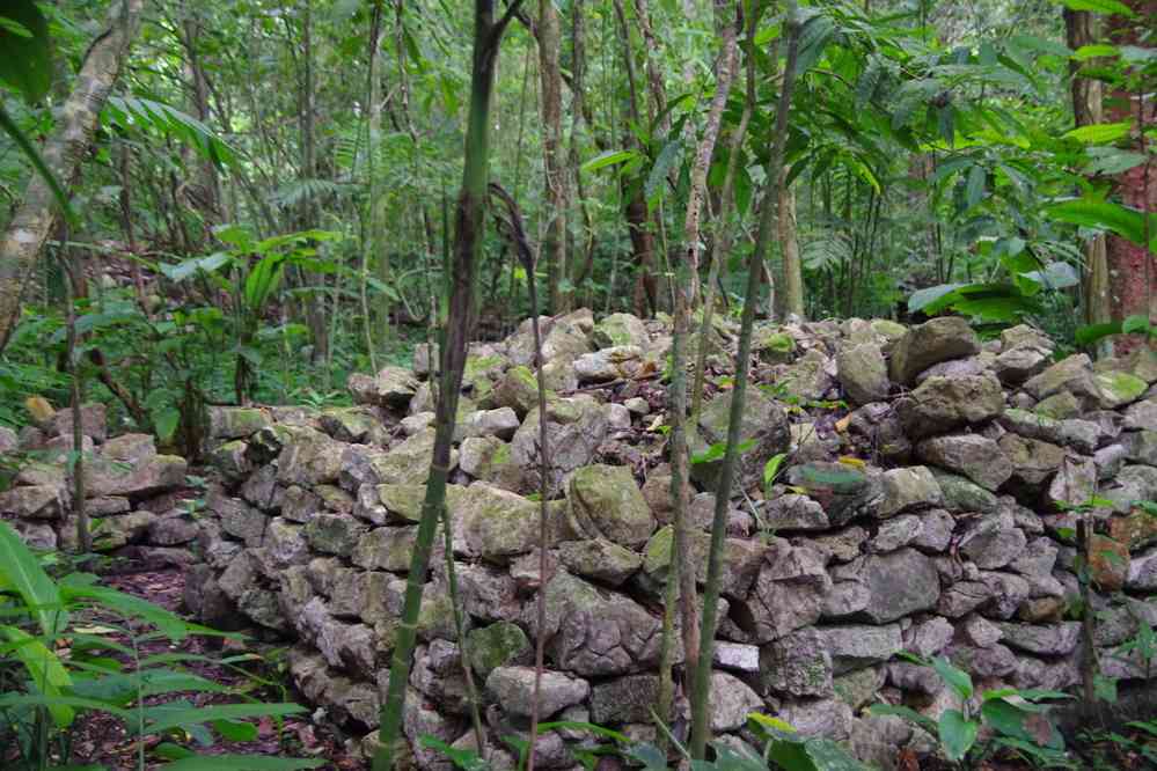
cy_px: 386
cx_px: 578
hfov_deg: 45.4
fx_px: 1382
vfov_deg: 31.2
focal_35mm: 43
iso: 3200
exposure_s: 1/13
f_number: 4
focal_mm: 29.4
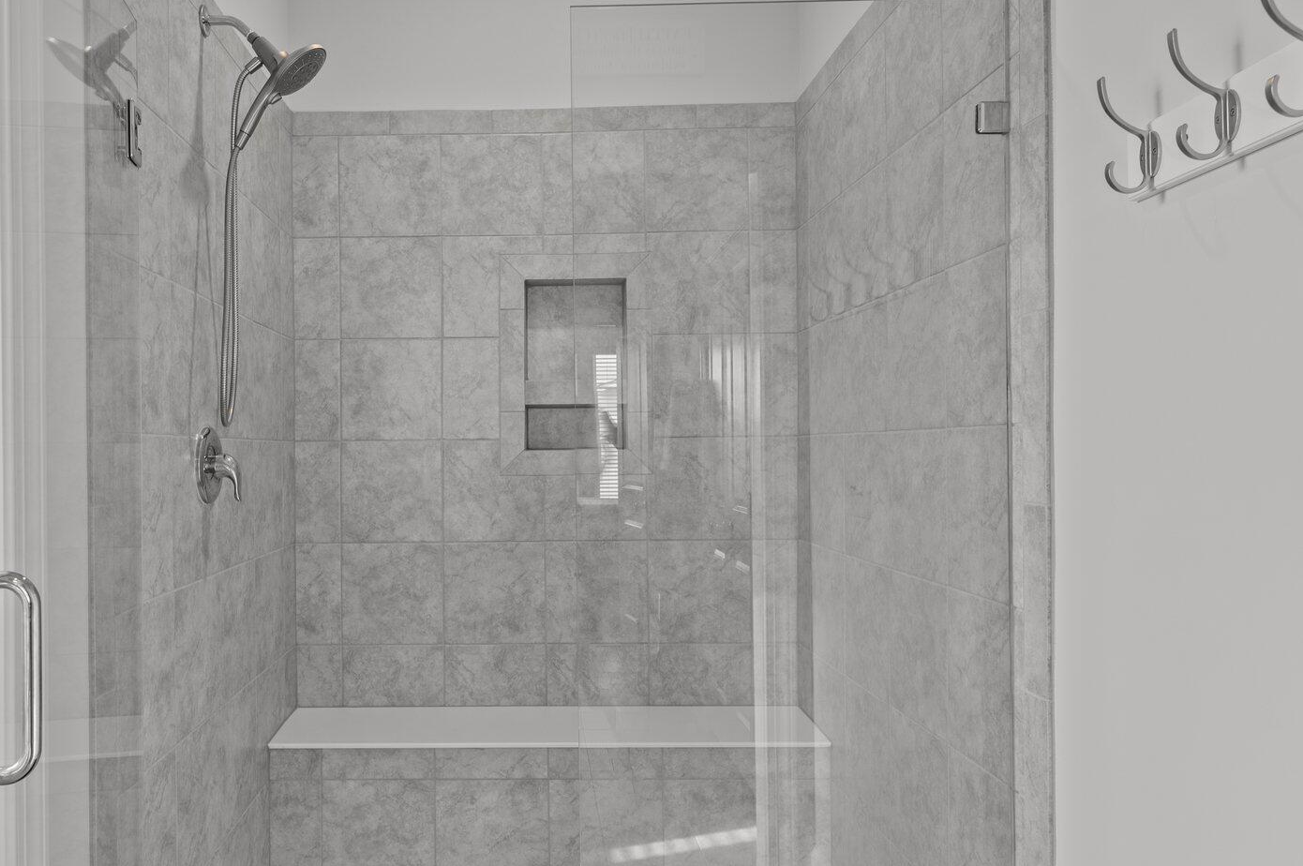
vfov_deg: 46.3
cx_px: 503
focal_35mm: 28
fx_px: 1012
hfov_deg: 64.7
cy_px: 441
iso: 400
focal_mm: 19
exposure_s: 1/8
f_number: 6.3
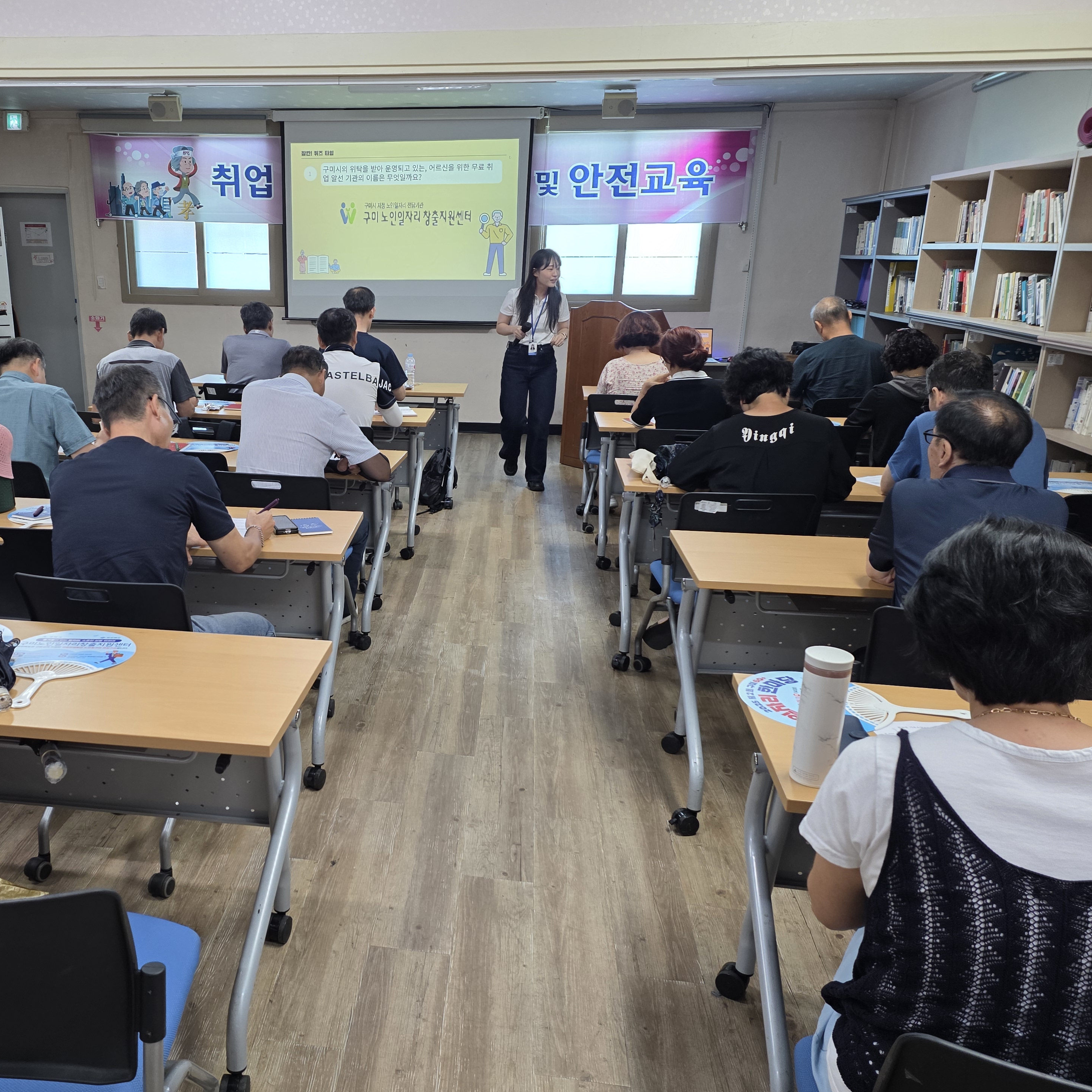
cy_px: 563
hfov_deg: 56.4
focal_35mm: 28
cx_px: 393
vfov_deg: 57.3
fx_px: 999
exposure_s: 1/120
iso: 160
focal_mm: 6.3
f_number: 1.7
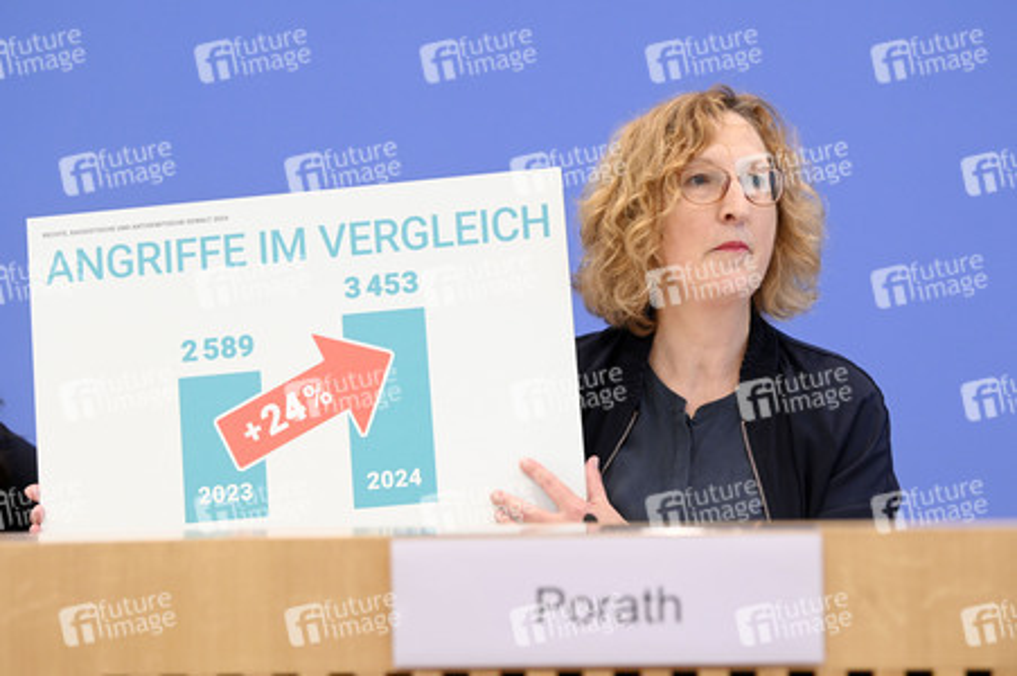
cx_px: 508
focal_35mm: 85
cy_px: 338
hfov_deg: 23.9
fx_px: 2399
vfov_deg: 16.0
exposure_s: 1/400
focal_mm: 85
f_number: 5
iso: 2500
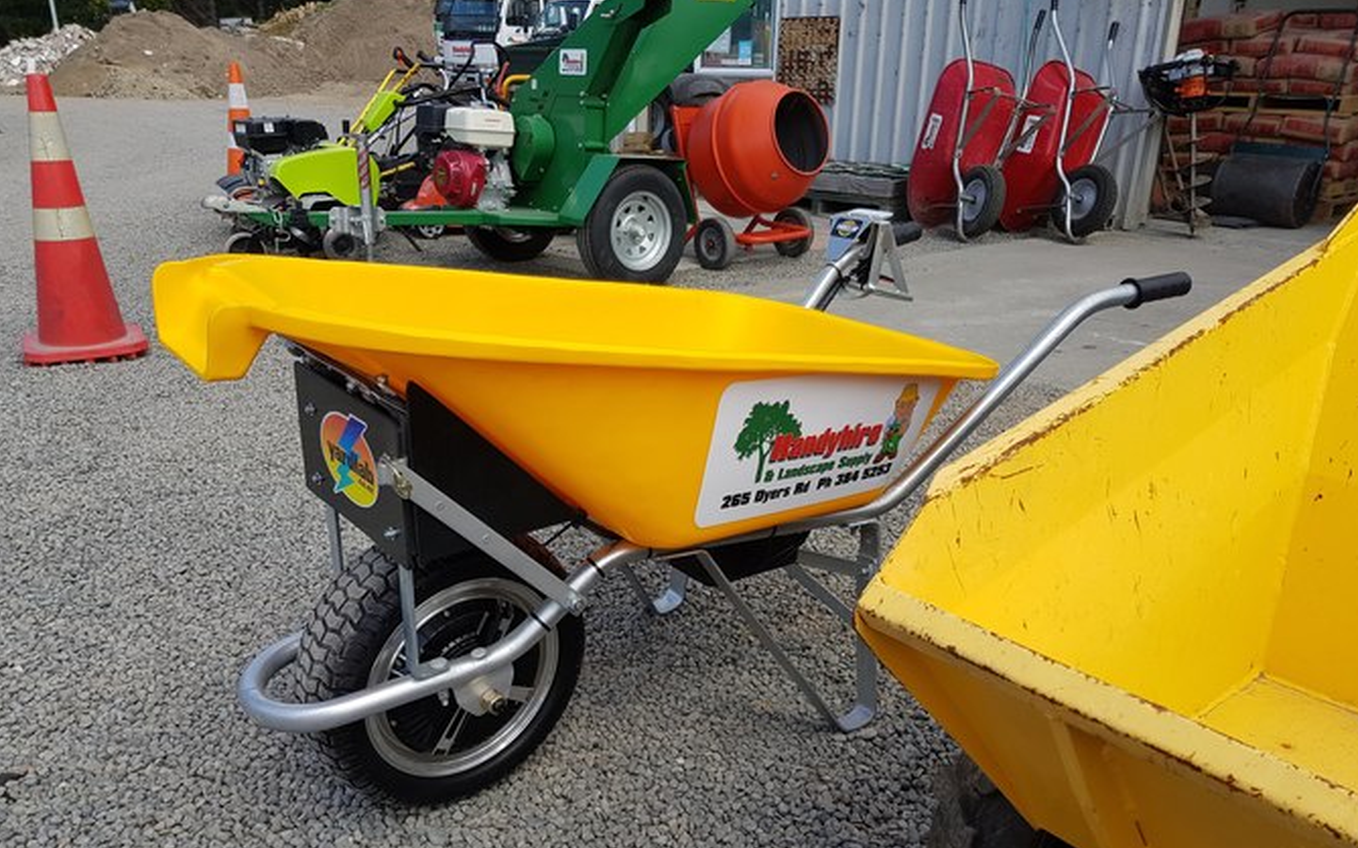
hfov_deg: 66.5
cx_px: 682
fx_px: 1036
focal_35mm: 28
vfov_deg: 44.3
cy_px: 503
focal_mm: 4.2
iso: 40
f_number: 1.7
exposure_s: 1/1404
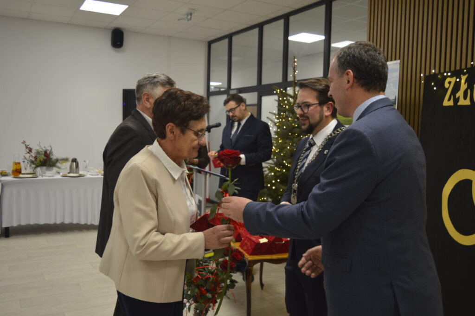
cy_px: 158
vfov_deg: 39.9
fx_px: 435
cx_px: 238
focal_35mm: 33
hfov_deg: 57.3
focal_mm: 22
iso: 400
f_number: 3.8
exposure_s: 1/40
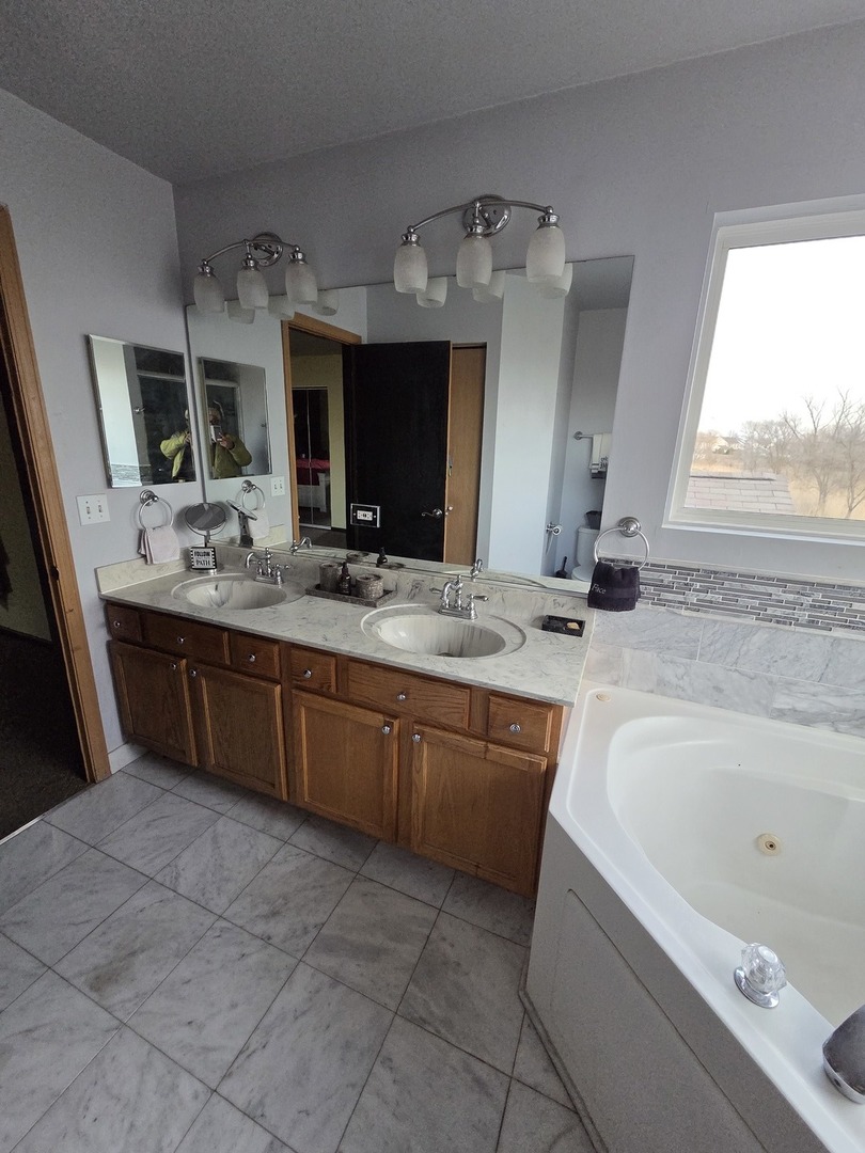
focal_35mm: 13
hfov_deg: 89.9
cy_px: 576
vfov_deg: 106.2
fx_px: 433
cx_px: 432
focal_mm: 2.2
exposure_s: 1/359
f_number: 2.2
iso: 640
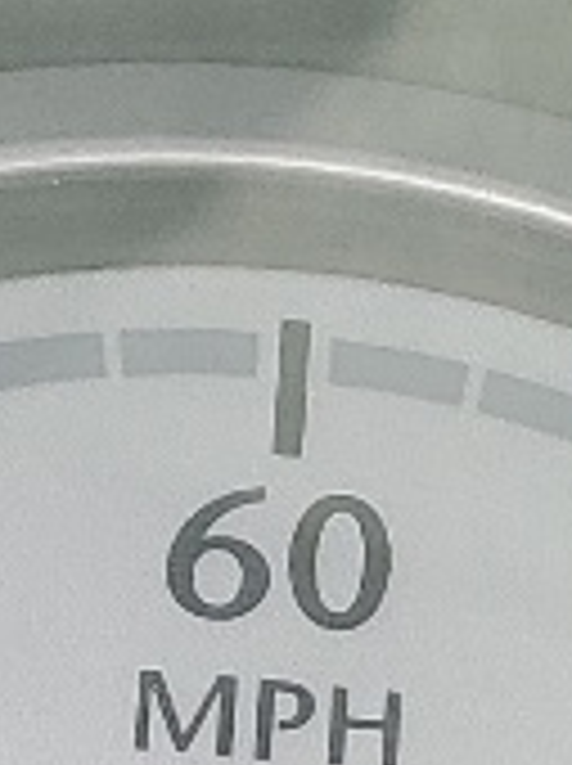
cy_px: 1305
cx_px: 1432
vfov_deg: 7.9
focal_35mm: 245
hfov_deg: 5.8
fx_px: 5411
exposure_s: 1/233
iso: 50
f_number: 1.5
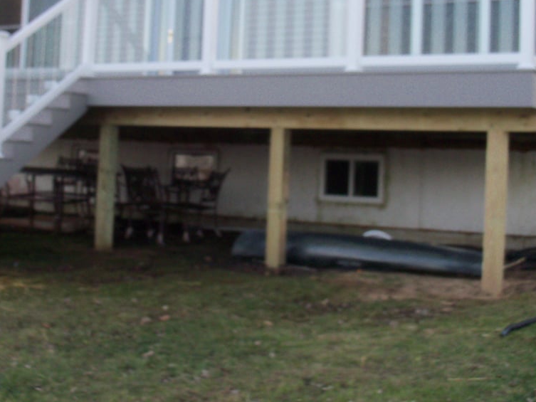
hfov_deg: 31.0
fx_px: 960
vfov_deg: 23.5
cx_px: 185
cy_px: 109
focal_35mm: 62
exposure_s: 1/200
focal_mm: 6.3
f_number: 3
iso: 80
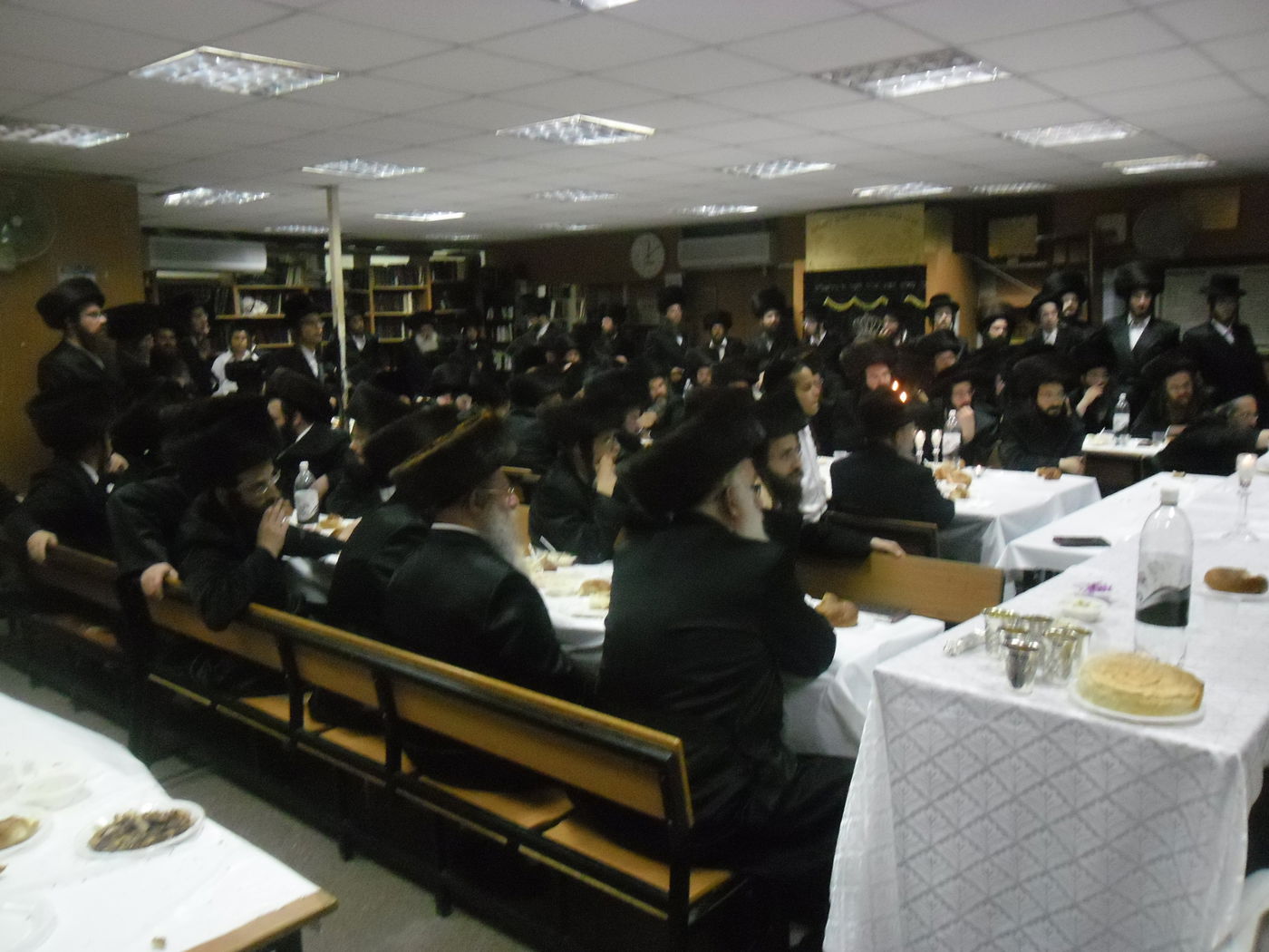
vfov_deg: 51.4
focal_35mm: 27
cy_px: 476
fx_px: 990
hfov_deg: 65.3
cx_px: 634
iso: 800
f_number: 3.5
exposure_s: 1/22
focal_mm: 4.9
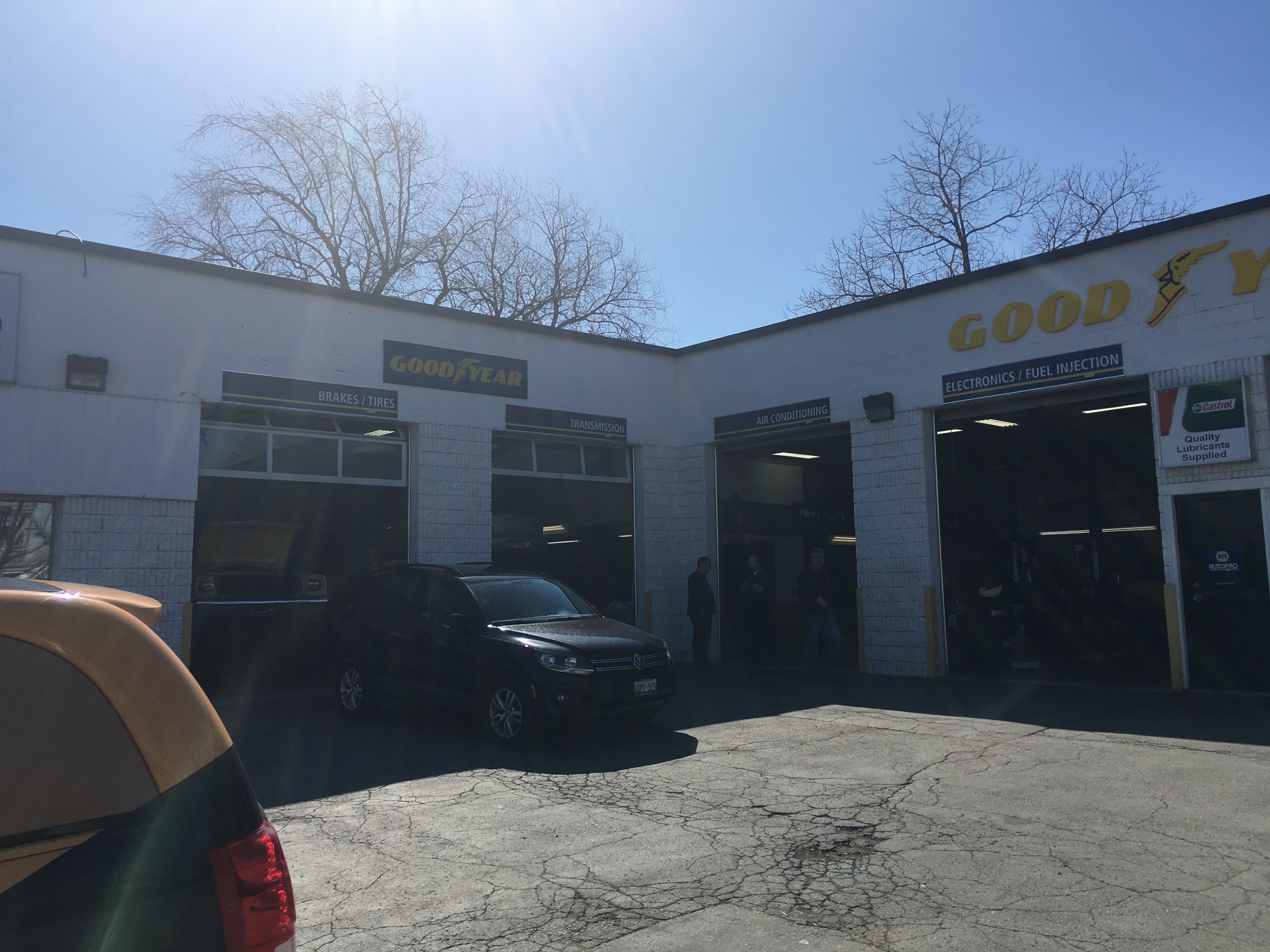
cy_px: 476
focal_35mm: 29
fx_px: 1064
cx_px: 635
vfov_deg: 48.2
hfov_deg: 61.7
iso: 25
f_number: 2.2
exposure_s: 1/2653
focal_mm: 4.15
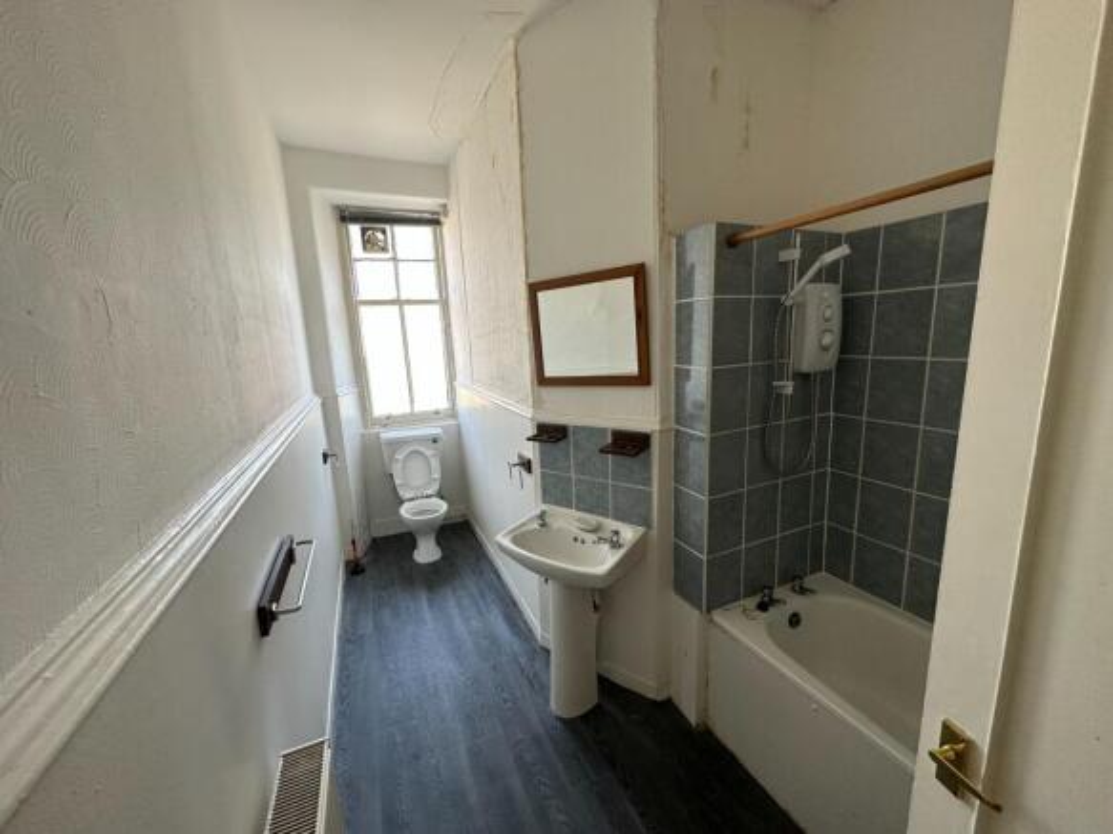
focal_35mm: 14
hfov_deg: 102.1
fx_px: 450
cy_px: 417
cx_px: 556
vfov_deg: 85.7
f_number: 2.2
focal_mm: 2.22
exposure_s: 1/99
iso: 100
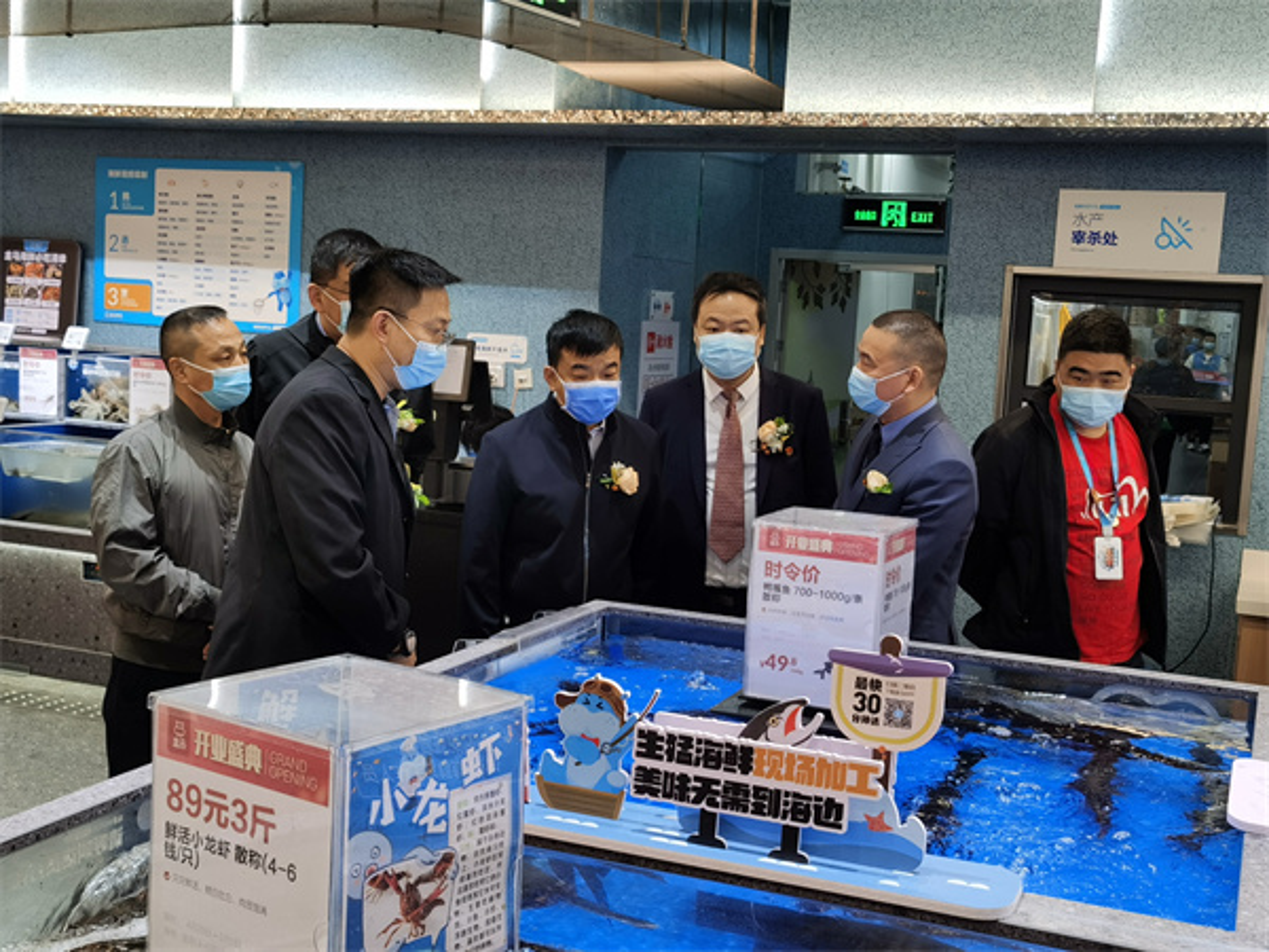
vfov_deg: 32.9
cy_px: 476
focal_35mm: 44
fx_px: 1613
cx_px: 634
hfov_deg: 42.9
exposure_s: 1/100
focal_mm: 5.56
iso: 64
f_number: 1.6
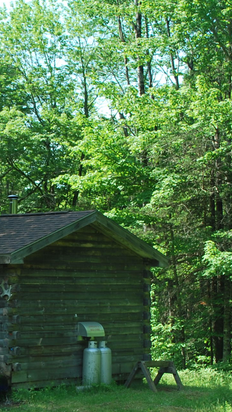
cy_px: 269
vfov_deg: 23.1
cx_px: -45
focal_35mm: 92
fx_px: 1006
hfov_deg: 12.8
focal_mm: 26
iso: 100
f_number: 5.6
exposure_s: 1/125
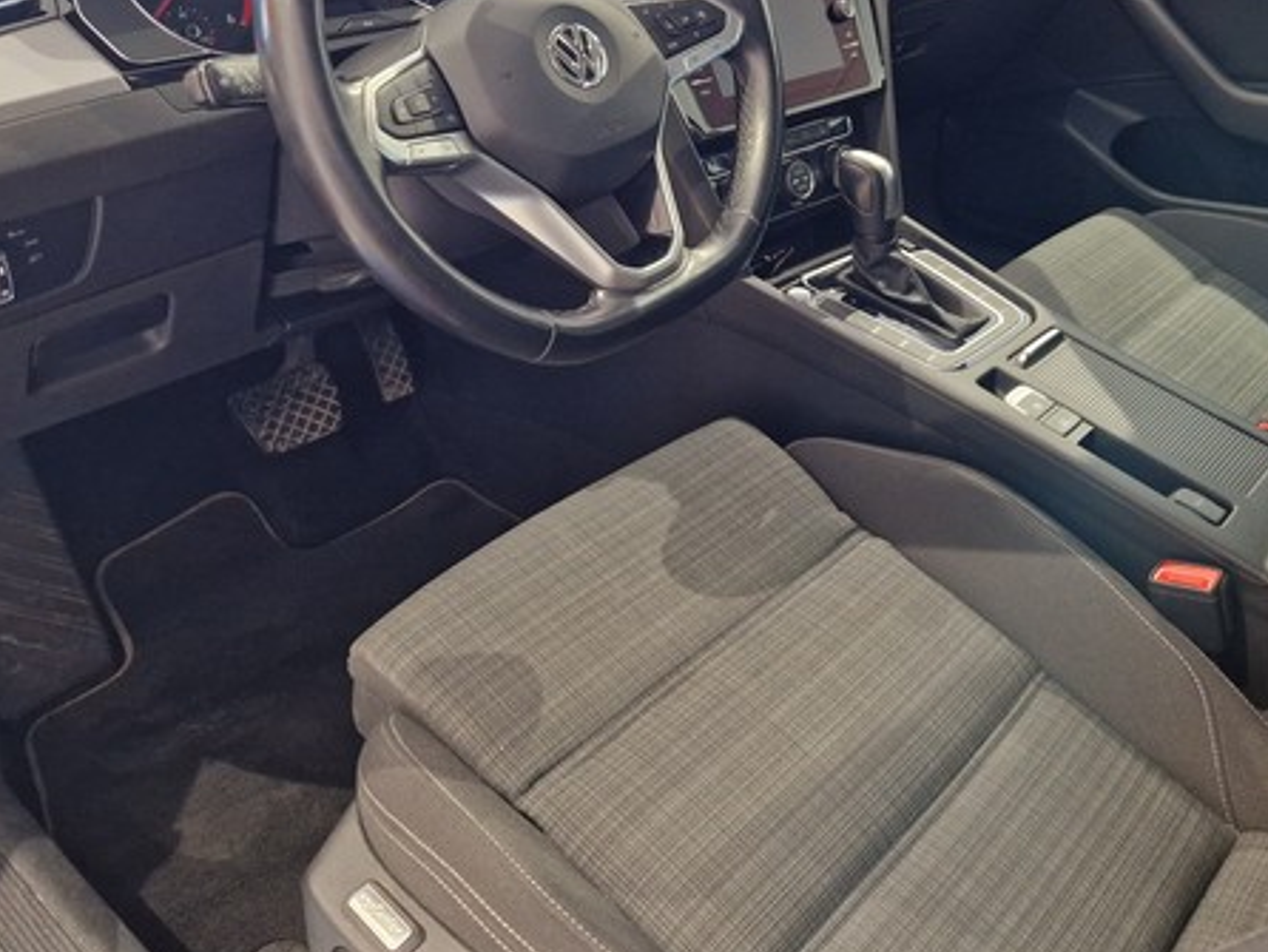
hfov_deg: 54.7
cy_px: 287
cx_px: 790
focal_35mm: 33
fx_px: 1209
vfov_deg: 42.2
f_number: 1.8
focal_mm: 5.4
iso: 400
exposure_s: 1/100
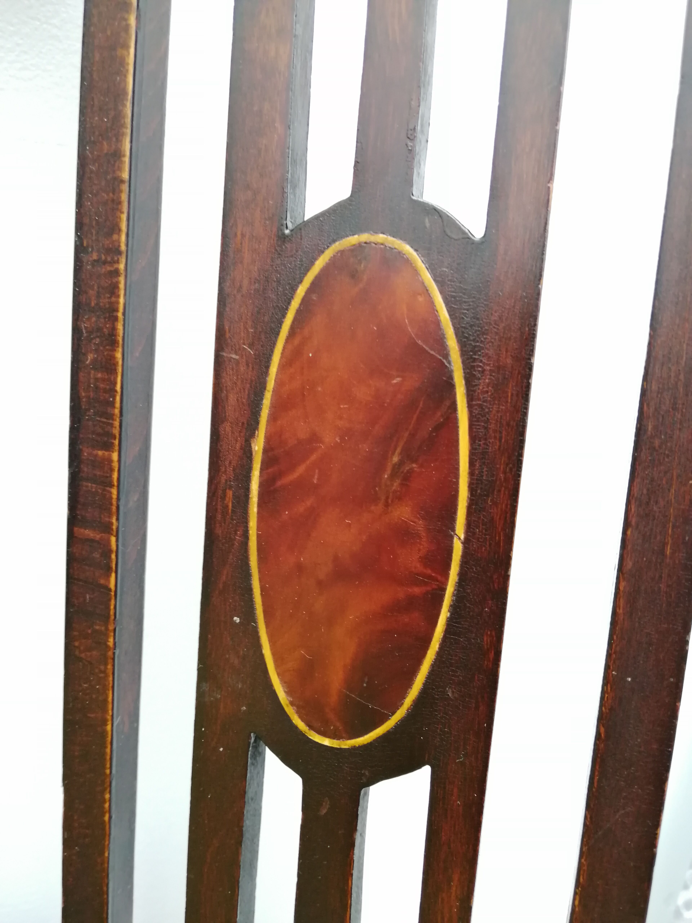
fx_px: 720
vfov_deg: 65.3
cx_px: 346
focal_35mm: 27
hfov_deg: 51.4
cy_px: 462
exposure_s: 1/25
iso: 320
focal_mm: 3.95
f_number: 1.8
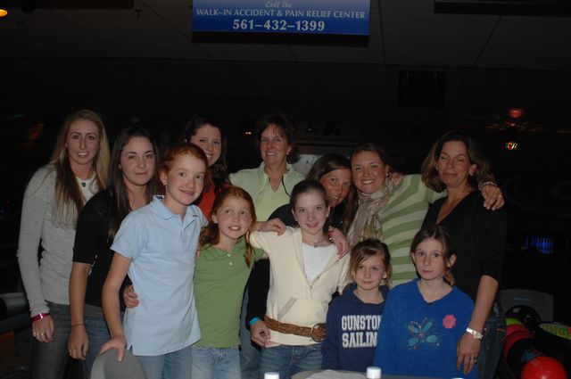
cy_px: 190
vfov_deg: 28.0
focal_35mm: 48
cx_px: 286
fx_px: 760
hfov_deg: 41.2
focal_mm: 32
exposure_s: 1/125
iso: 400
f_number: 3.5
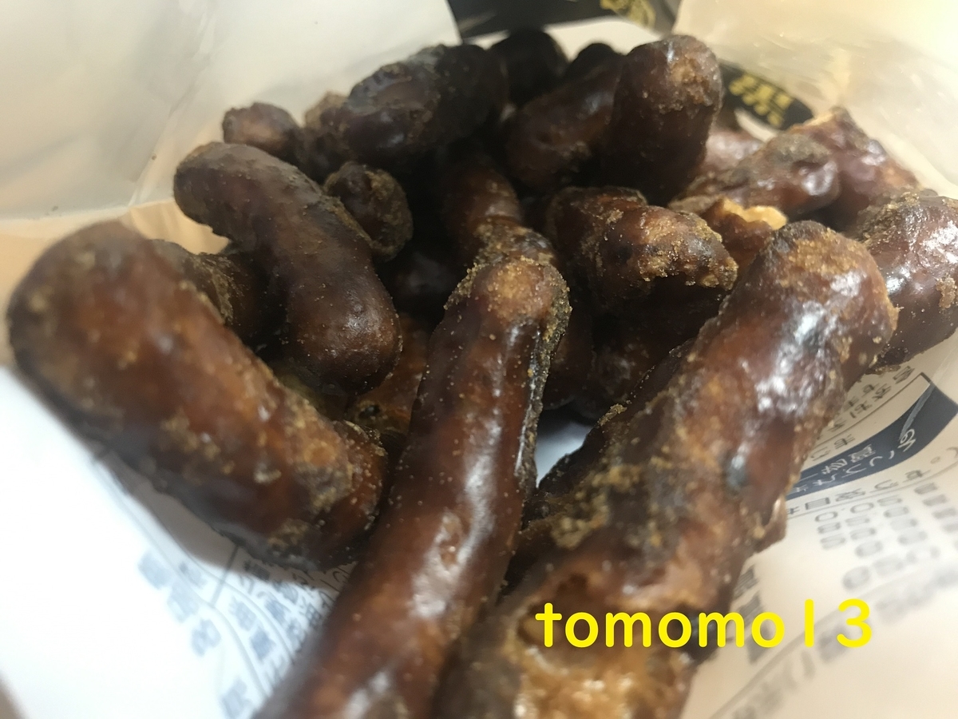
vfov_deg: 49.7
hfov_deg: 63.4
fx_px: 775
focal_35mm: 28
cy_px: 360
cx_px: 479
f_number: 1.8
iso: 100
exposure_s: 1/9
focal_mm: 3.99
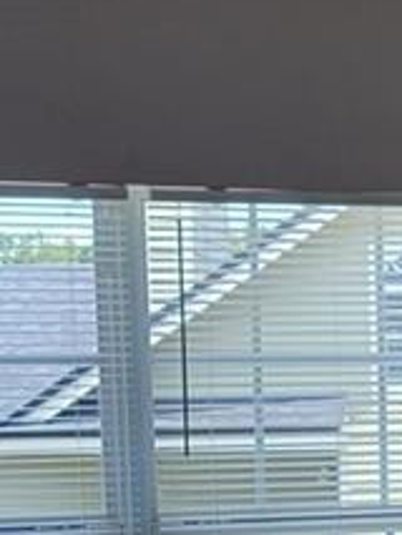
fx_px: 2088
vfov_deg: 14.1
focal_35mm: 135
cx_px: 447
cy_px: 666
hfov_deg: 10.8
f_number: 1.8
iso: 64
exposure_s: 1/120
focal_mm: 6.7
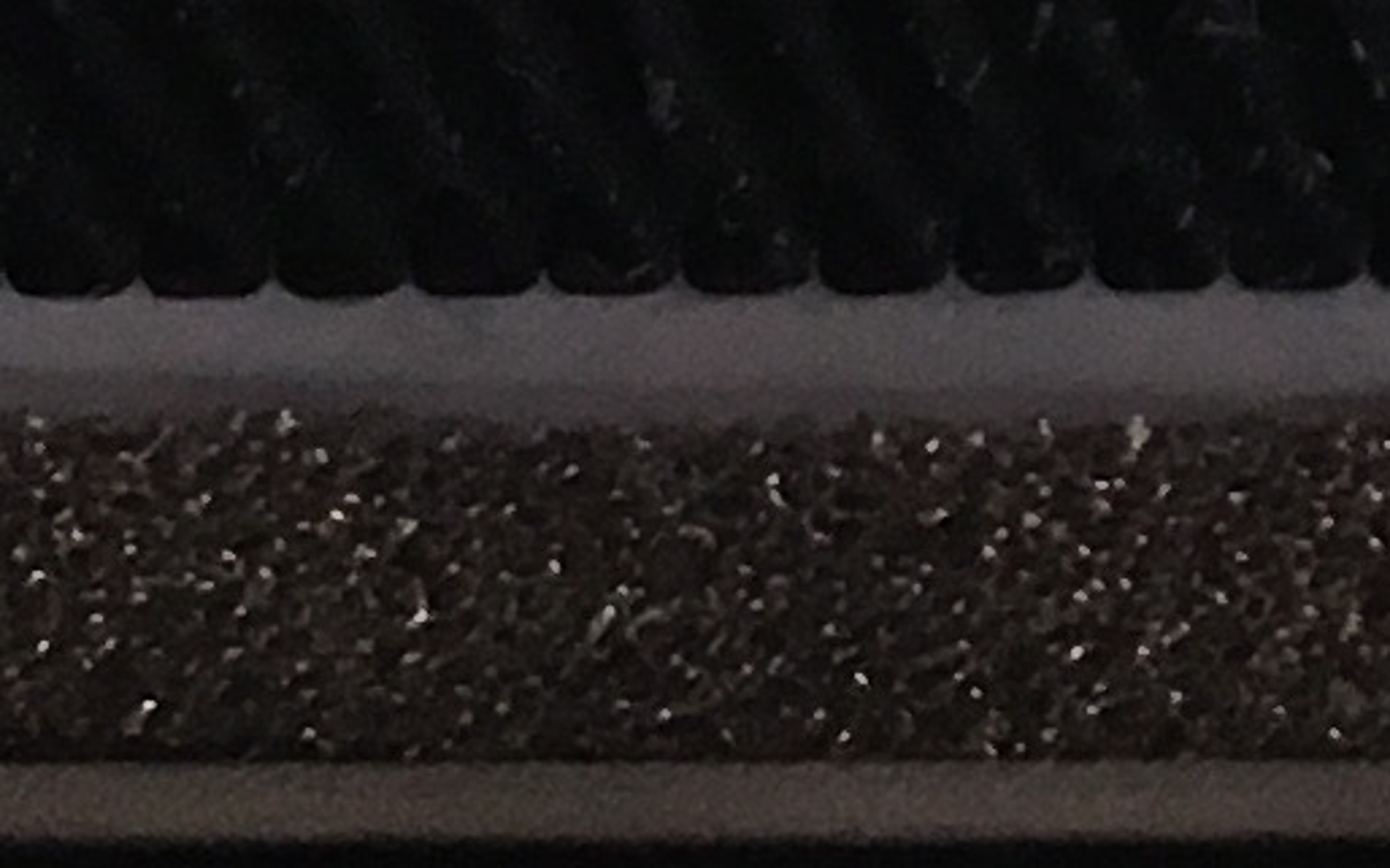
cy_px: -1966
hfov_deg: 8.2
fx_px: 9128
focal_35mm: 241
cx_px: 2964
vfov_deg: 5.1
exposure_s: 1/33
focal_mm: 4.15
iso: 80
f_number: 2.2
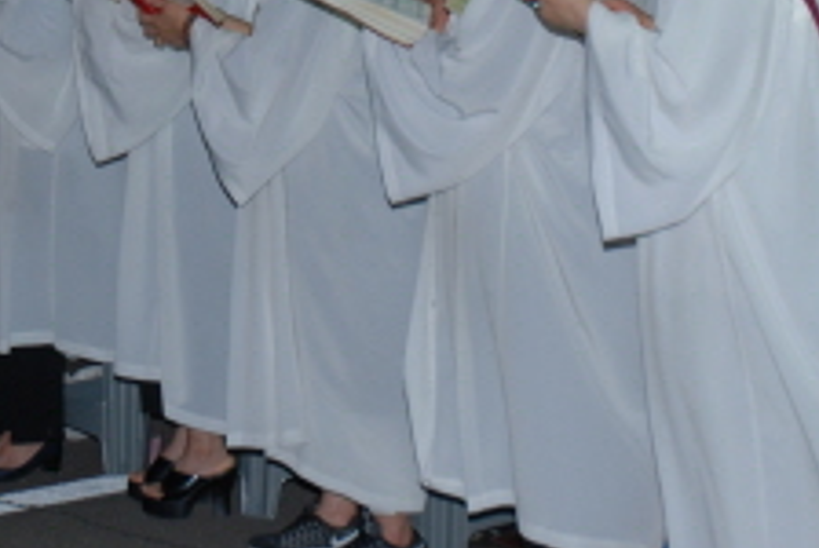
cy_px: -51
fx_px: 3316
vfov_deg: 9.4
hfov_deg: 14.1
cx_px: 391
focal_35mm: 146
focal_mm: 31
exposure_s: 1/60
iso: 200
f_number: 5.6
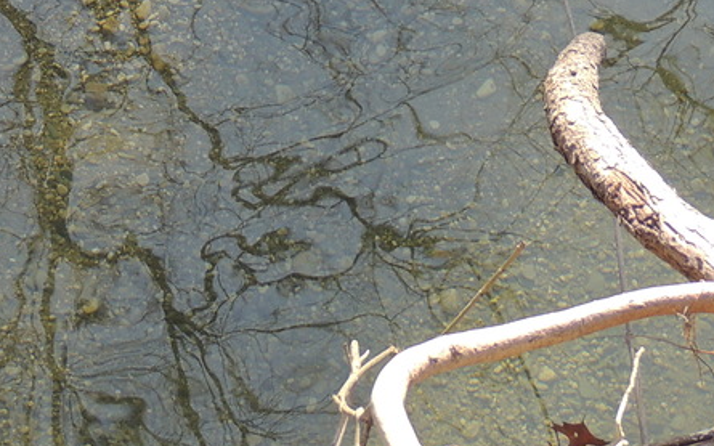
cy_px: -302
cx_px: 244
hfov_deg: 8.1
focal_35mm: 259
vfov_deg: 5.0
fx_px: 5039
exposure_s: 1/125
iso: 100
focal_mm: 15.1
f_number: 4
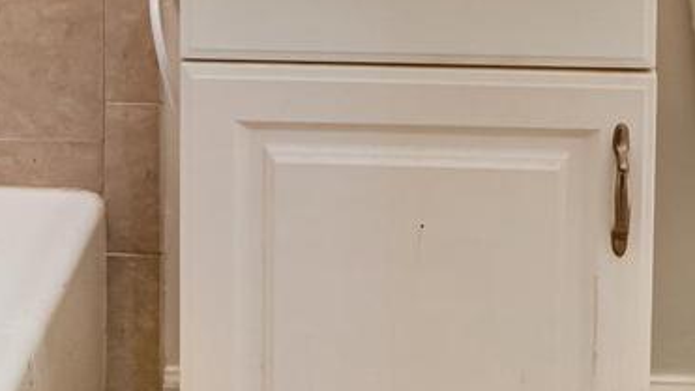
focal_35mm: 67
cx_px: 395
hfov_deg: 31.4
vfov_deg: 14.0
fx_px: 1235
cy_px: -477
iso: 400
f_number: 8
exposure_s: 1/50
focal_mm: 22
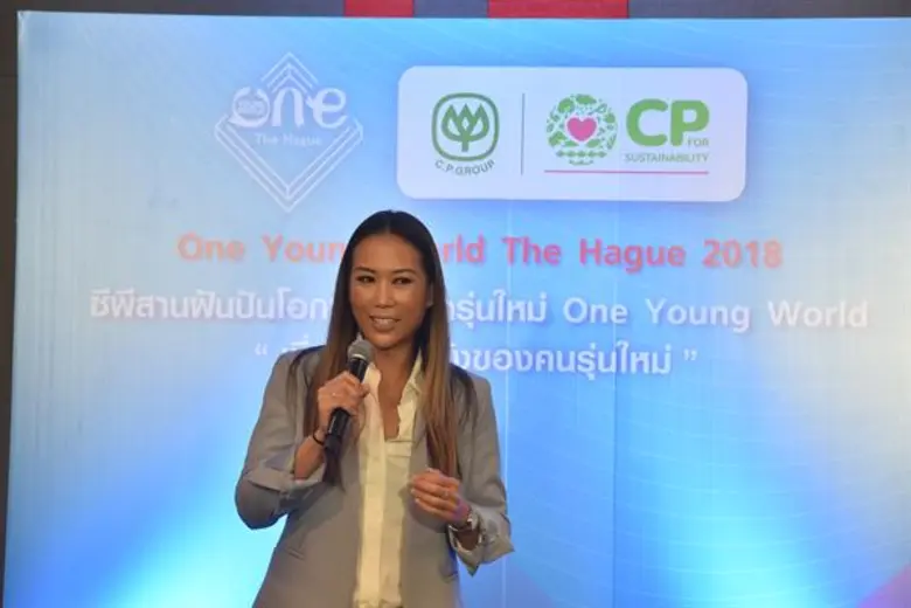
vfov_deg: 8.1
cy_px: 304
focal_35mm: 170
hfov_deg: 12.1
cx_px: 456
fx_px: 4302
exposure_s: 1/125
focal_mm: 170
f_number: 10
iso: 1250
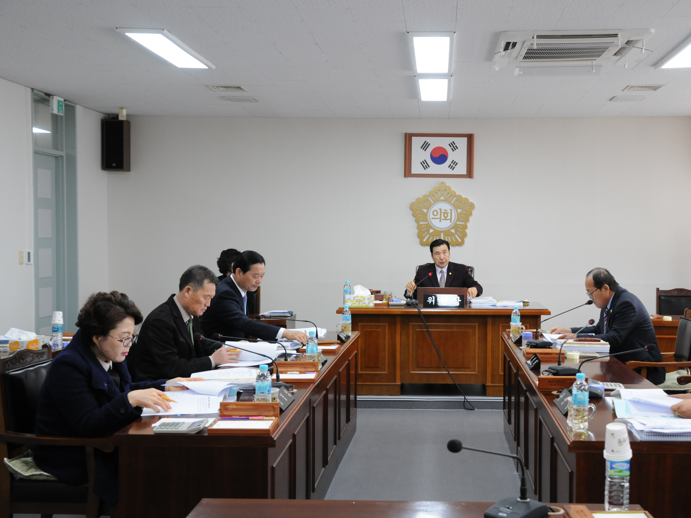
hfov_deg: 43.6
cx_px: 411
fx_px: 858
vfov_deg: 33.6
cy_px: 267
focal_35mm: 43
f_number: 4.5
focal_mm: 24
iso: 800
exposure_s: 1/80
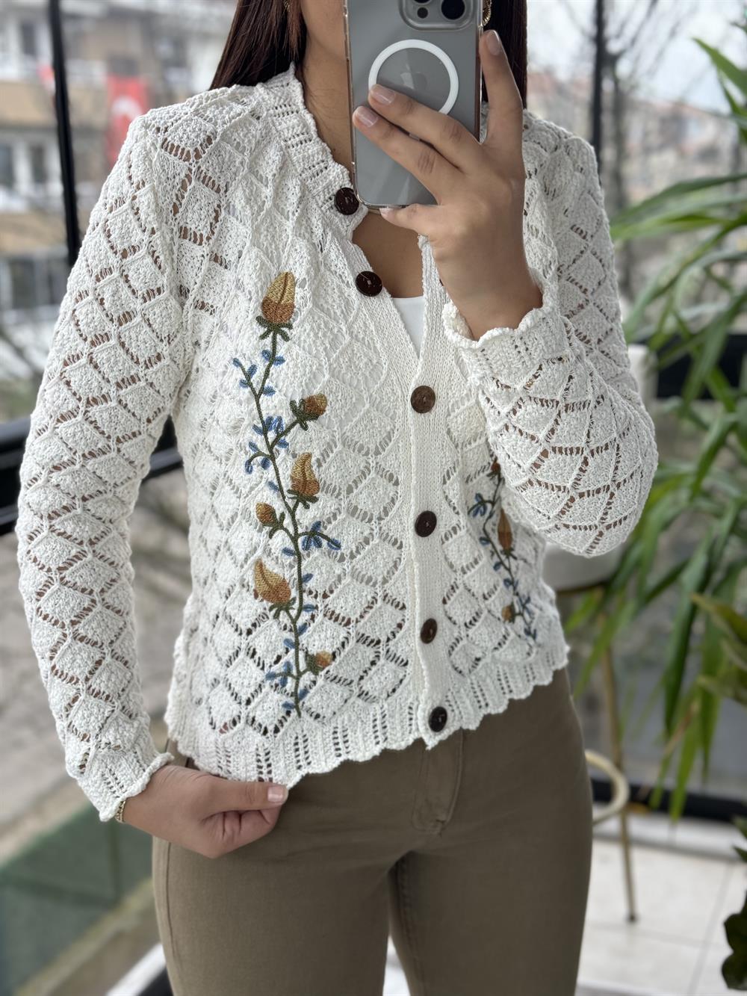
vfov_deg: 39.7
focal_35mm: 48
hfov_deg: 30.3
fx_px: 1381
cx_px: 374
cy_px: 498
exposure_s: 1/147
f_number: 1.78
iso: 100
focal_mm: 6.86
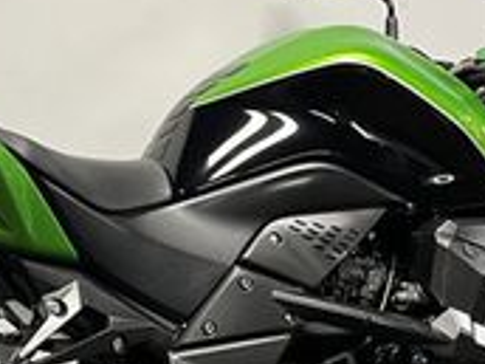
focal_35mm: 97
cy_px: 364
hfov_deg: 20.1
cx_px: 141
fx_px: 1359
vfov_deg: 15.0
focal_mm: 5.1
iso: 100
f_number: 1.6
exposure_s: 1/50
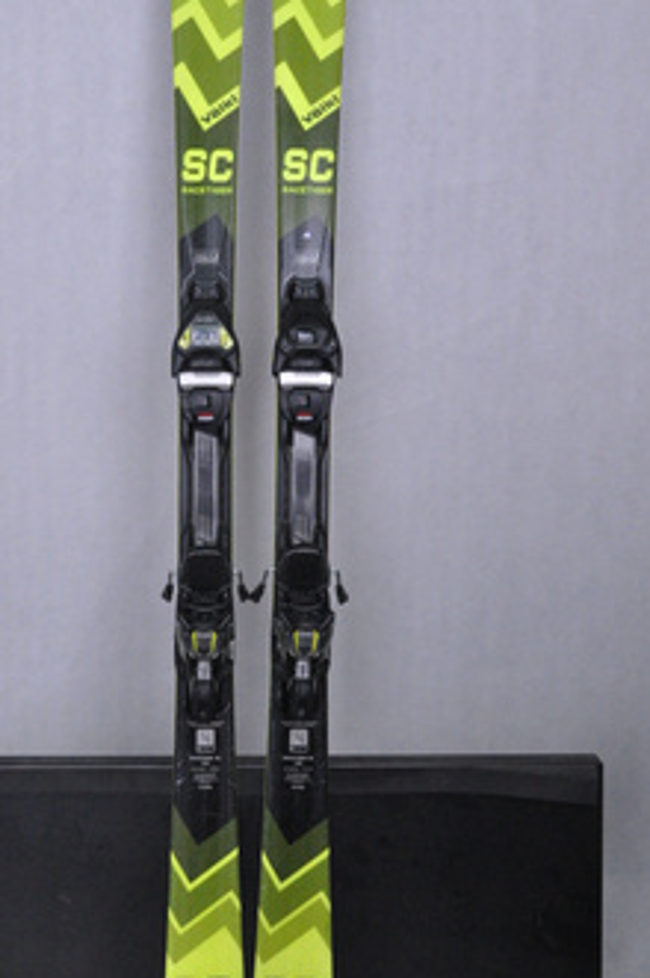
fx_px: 1330
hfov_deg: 27.4
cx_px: 253
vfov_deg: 40.2
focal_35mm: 49
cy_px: 396
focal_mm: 24
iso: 3200
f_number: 8
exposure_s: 1/125
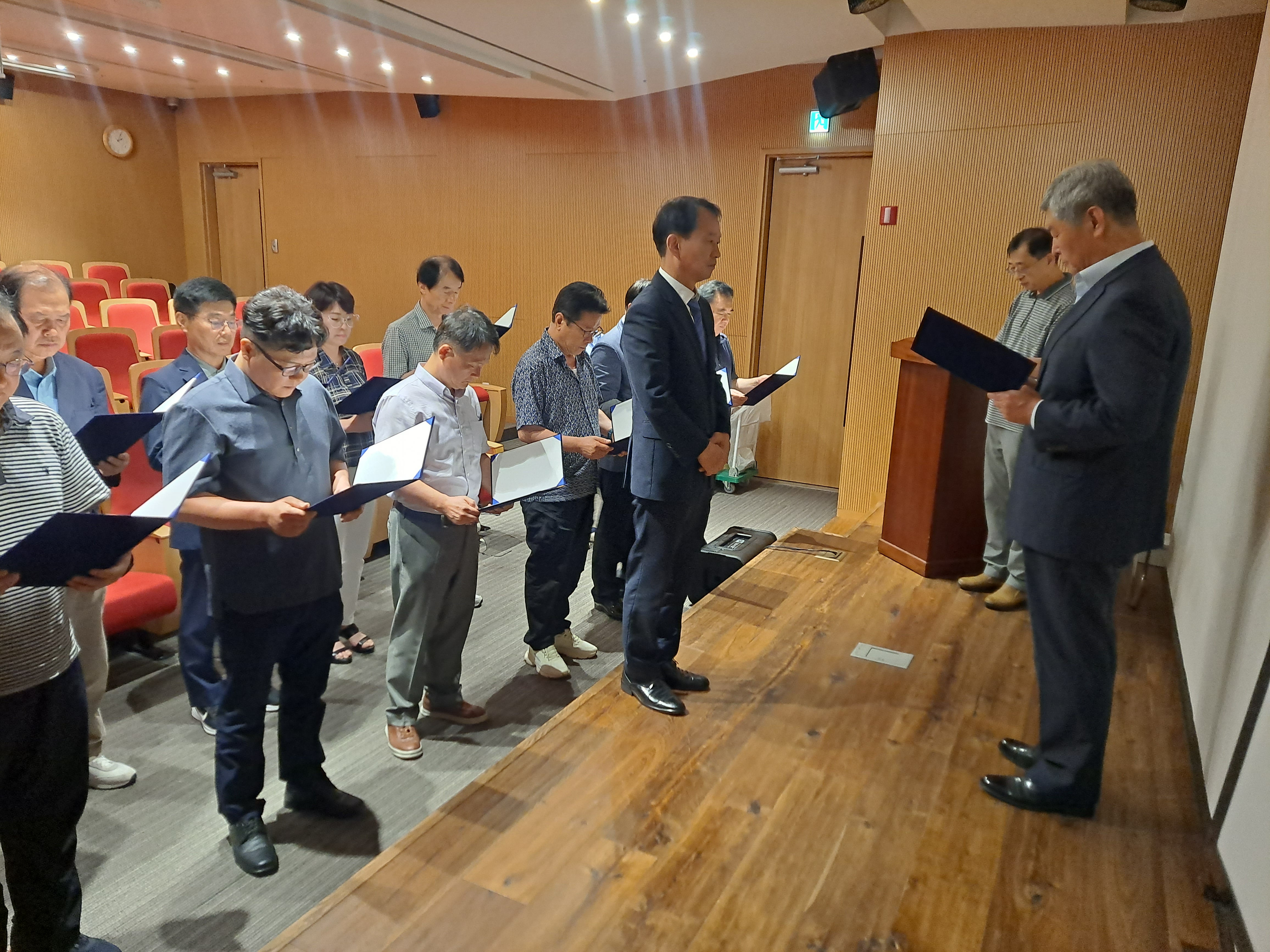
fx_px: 881
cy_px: 476
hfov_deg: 71.6
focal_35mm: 24
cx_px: 635
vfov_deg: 56.8
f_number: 1.8
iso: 320
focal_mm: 5.23
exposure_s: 1/30
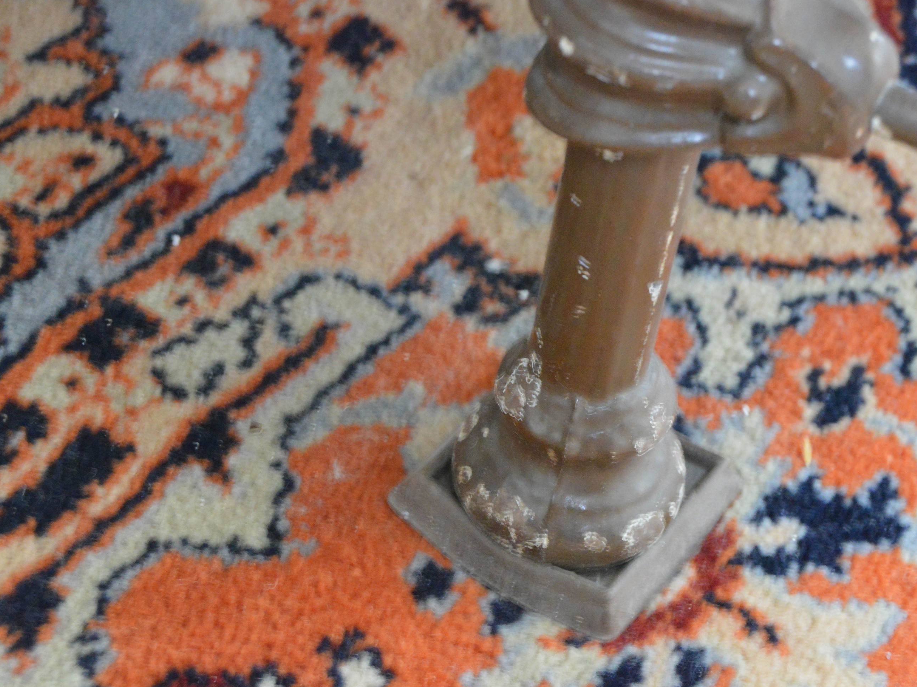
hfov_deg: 22.5
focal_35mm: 87
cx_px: 530
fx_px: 2305
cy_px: 335
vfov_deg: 17.0
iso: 6400
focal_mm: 52
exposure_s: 1/5
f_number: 7.1
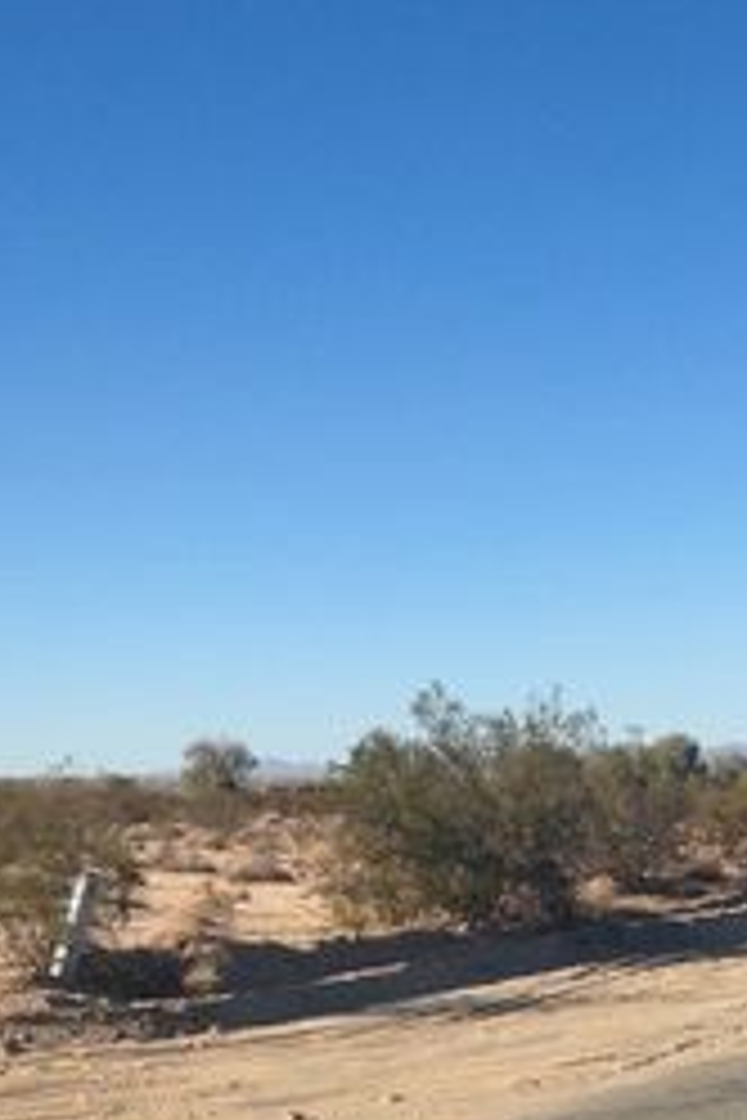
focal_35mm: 69
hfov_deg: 19.7
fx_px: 2147
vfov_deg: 29.2
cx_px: 513
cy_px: 587
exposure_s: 1/2008
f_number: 2.4
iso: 50
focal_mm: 4.12
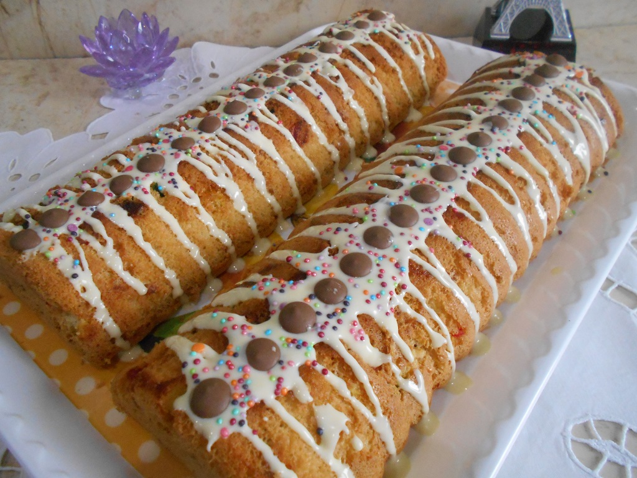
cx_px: 318
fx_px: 478
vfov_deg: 53.1
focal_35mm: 26
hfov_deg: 67.3
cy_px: 239
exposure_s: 1/60
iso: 800
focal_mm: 4.6
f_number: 3.2
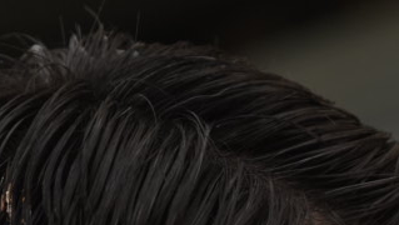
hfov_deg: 6.3
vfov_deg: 3.5
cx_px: 235
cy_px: 574
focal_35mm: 345
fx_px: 3653
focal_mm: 65
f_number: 2.8
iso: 400
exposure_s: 1/640
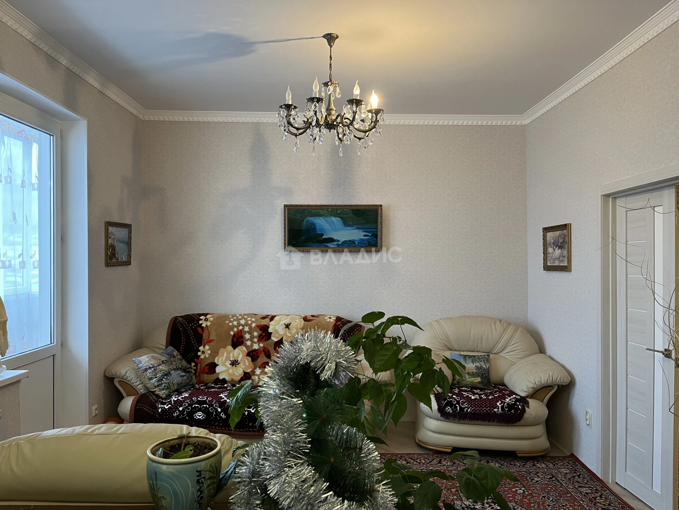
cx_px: 340
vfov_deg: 53.1
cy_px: 255
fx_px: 510
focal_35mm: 26
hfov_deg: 67.3
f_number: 1.6
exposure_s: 1/50
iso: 250
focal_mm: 5.1
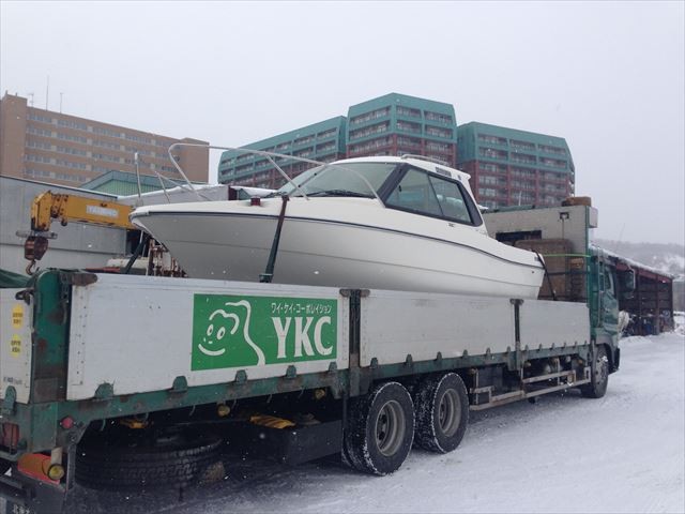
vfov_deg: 42.9
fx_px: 653
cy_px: 257
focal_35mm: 33
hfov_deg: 55.4
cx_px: 342
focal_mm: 4.12
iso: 50
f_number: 2.4
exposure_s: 1/1466
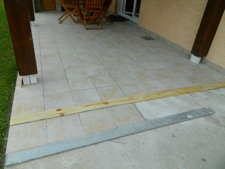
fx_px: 169
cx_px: 112
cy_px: 83
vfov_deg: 53.1
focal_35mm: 26
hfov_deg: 67.3
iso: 80
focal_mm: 4.5
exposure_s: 1/400
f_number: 3.1
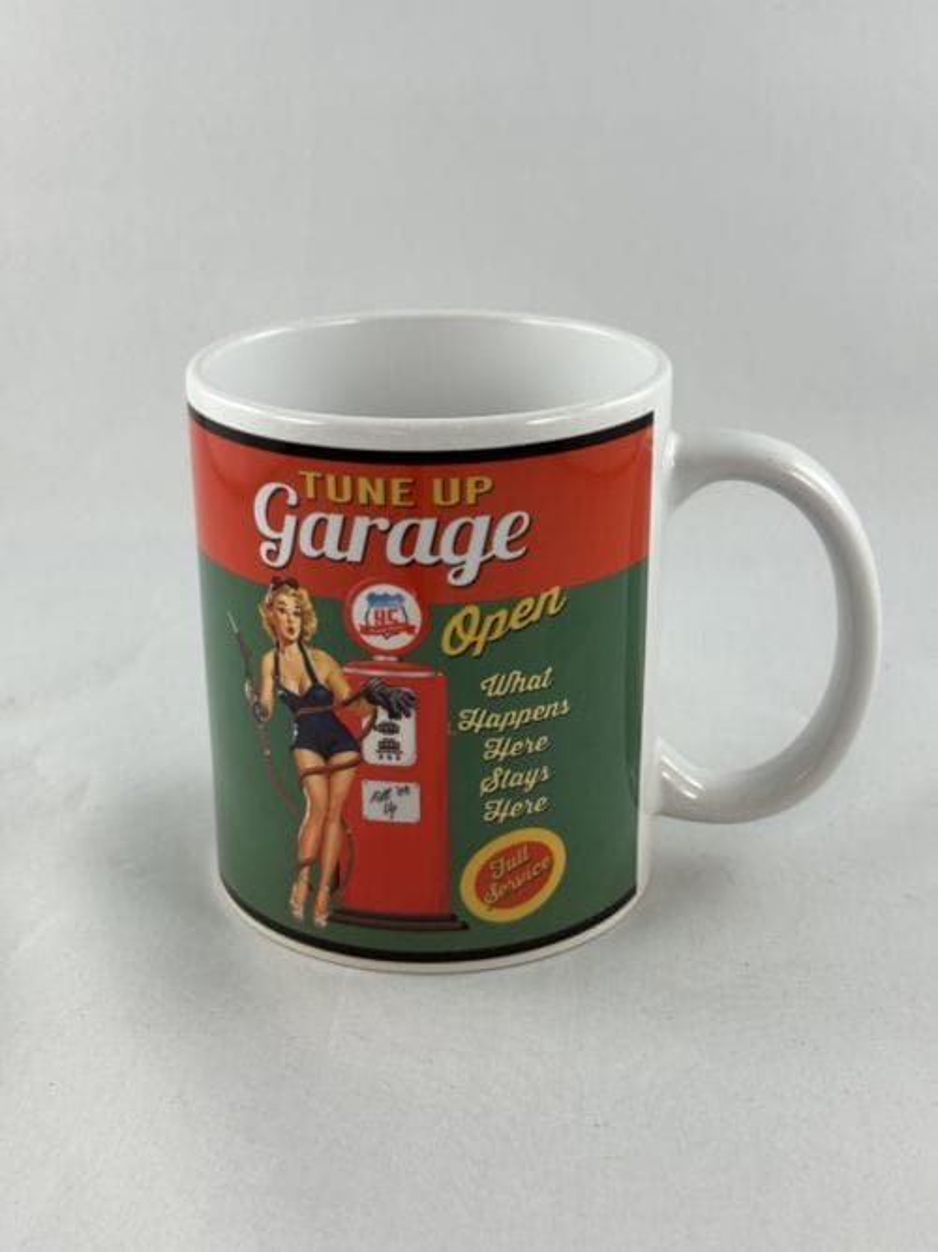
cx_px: 469
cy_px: 626
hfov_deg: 30.3
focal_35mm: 48
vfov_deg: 39.7
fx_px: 1735
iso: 64
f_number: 1.78
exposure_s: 1/100
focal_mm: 6.86
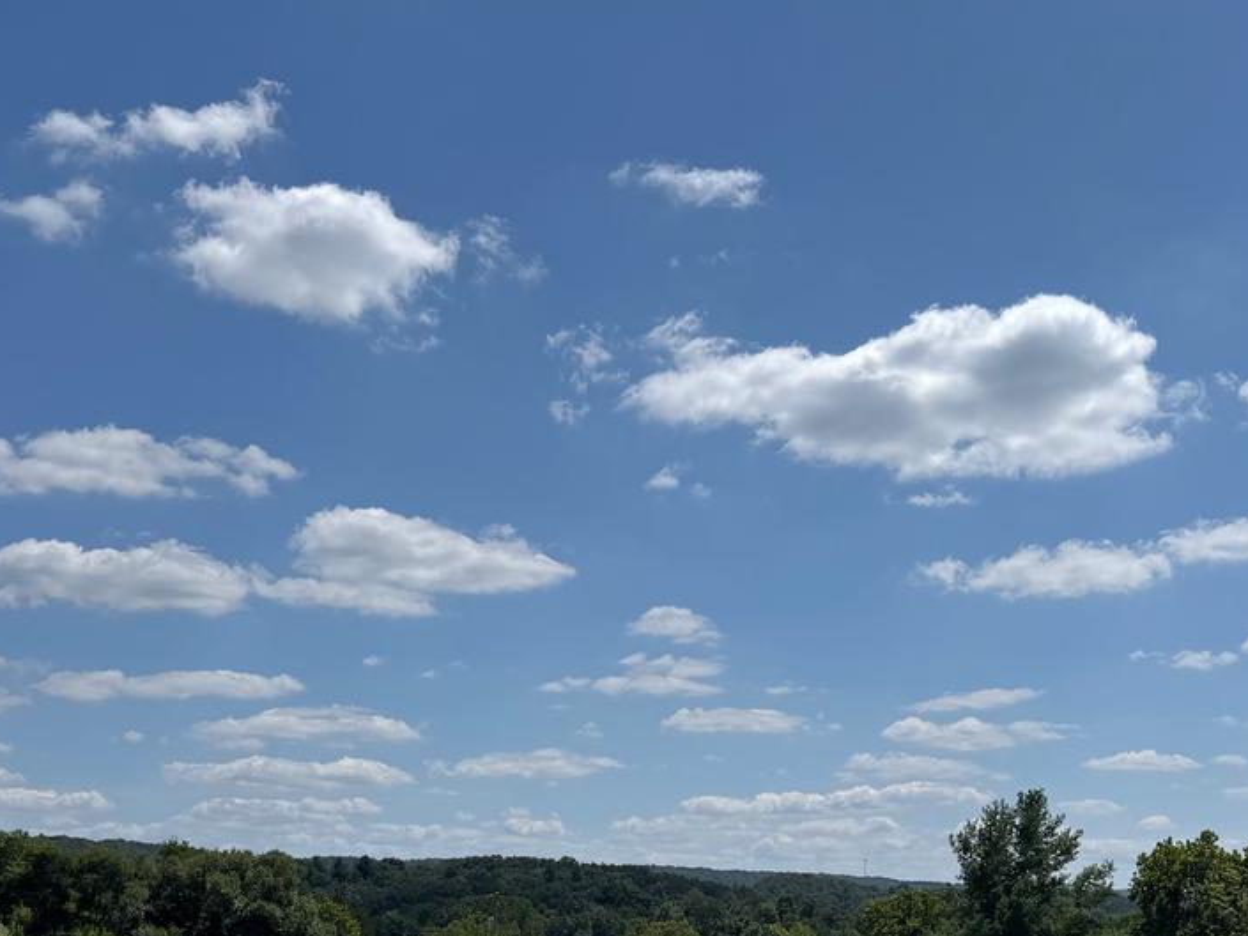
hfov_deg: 38.9
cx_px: 674
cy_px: 800
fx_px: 1767
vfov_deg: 28.8
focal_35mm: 49
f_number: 1.78
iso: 80
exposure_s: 1/9009
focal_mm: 6.76
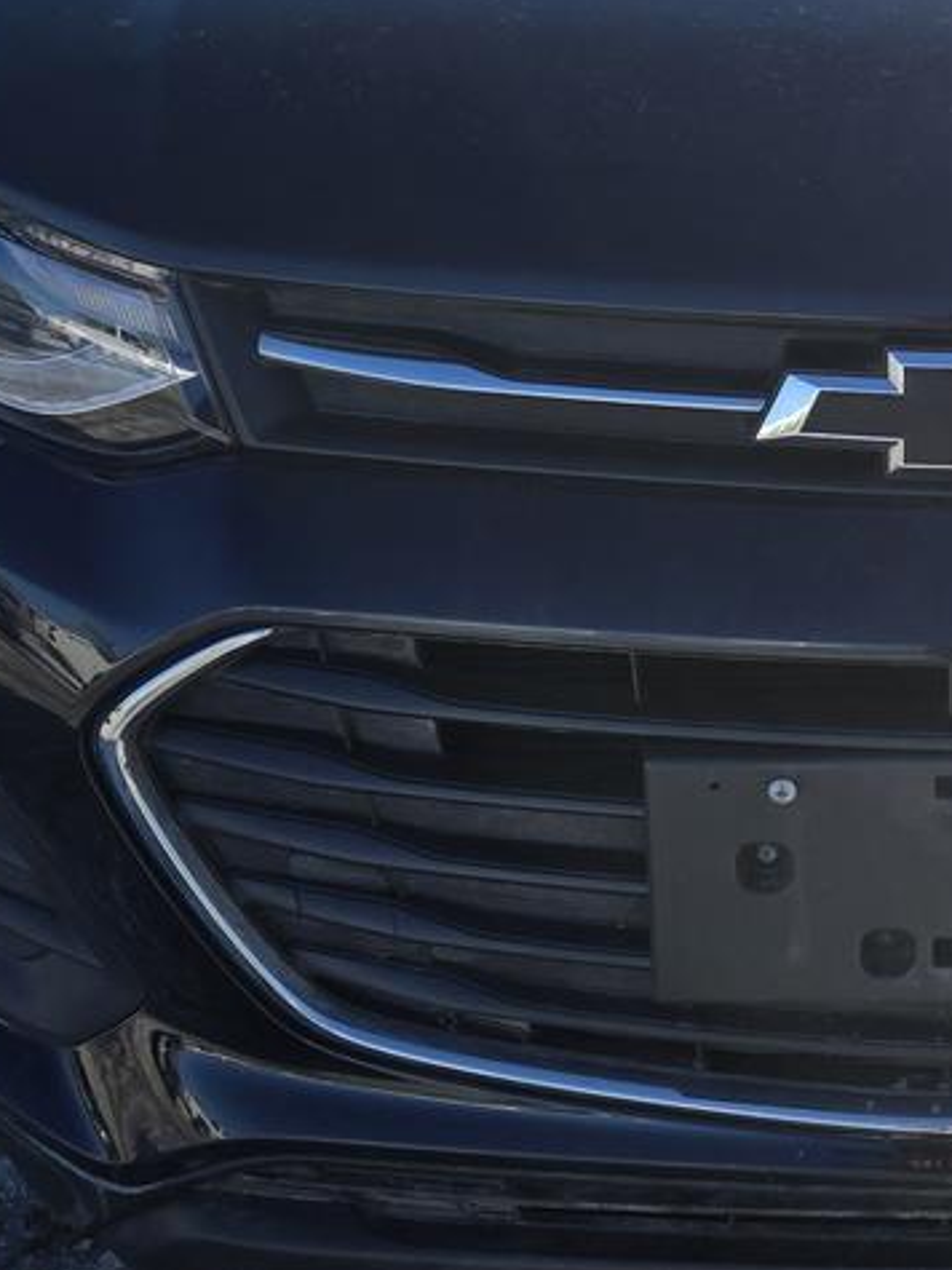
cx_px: 1035
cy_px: 412
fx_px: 2274
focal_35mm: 62
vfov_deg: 30.9
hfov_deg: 22.4
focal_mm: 5.4
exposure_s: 1/1513
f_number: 1.8
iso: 25
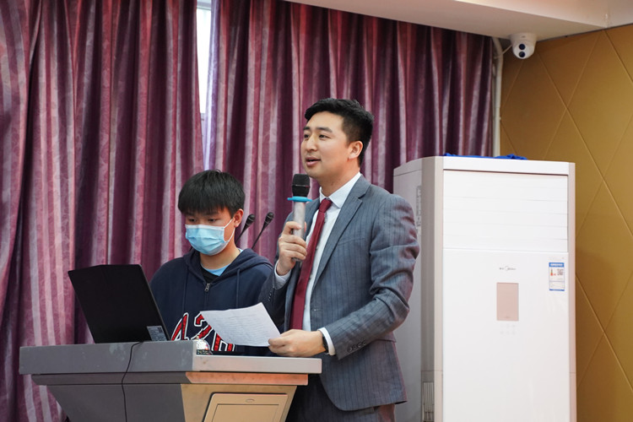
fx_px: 1969
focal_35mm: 112
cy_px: 211
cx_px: 316
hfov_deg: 18.3
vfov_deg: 12.2
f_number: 2.8
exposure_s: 1/250
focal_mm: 75
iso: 3200
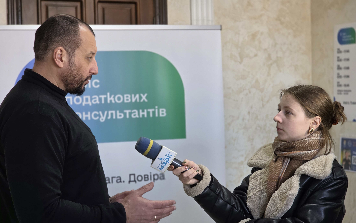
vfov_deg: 17.6
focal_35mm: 74
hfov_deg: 27.8
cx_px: 178
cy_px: 130
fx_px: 718
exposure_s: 1/100
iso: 160
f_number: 2.4
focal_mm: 7.9
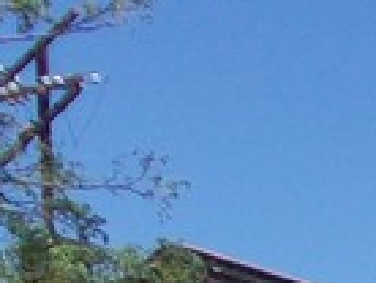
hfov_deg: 11.3
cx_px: 782
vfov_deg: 8.7
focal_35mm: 155
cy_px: 678
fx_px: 1687
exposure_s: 1/400
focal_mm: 4
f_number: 5.4
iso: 80
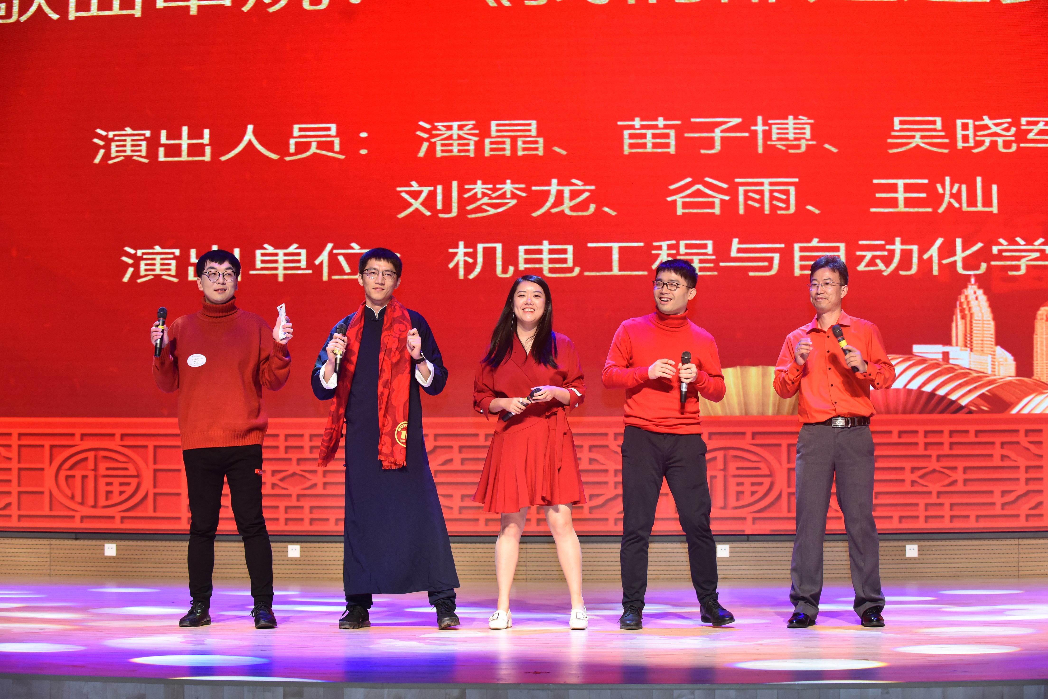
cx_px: 524
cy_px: 350
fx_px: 2038
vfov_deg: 19.5
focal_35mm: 70
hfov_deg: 28.8
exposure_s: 1/200
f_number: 5
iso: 1600
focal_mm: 70
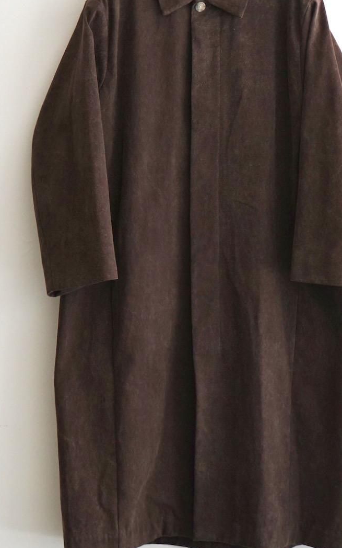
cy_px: 239
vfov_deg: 26.8
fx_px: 1148
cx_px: 202
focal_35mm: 77
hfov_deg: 16.9
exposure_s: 1/160
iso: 800
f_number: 4.5
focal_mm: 44
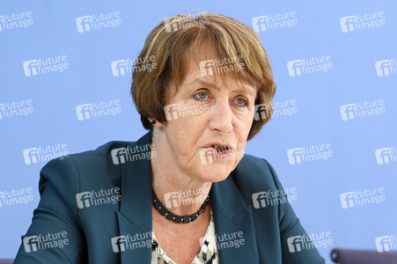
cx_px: 198
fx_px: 1102
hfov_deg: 20.4
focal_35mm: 100
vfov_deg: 13.7
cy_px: 132
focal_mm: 100
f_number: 5.6
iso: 4000
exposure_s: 1/800
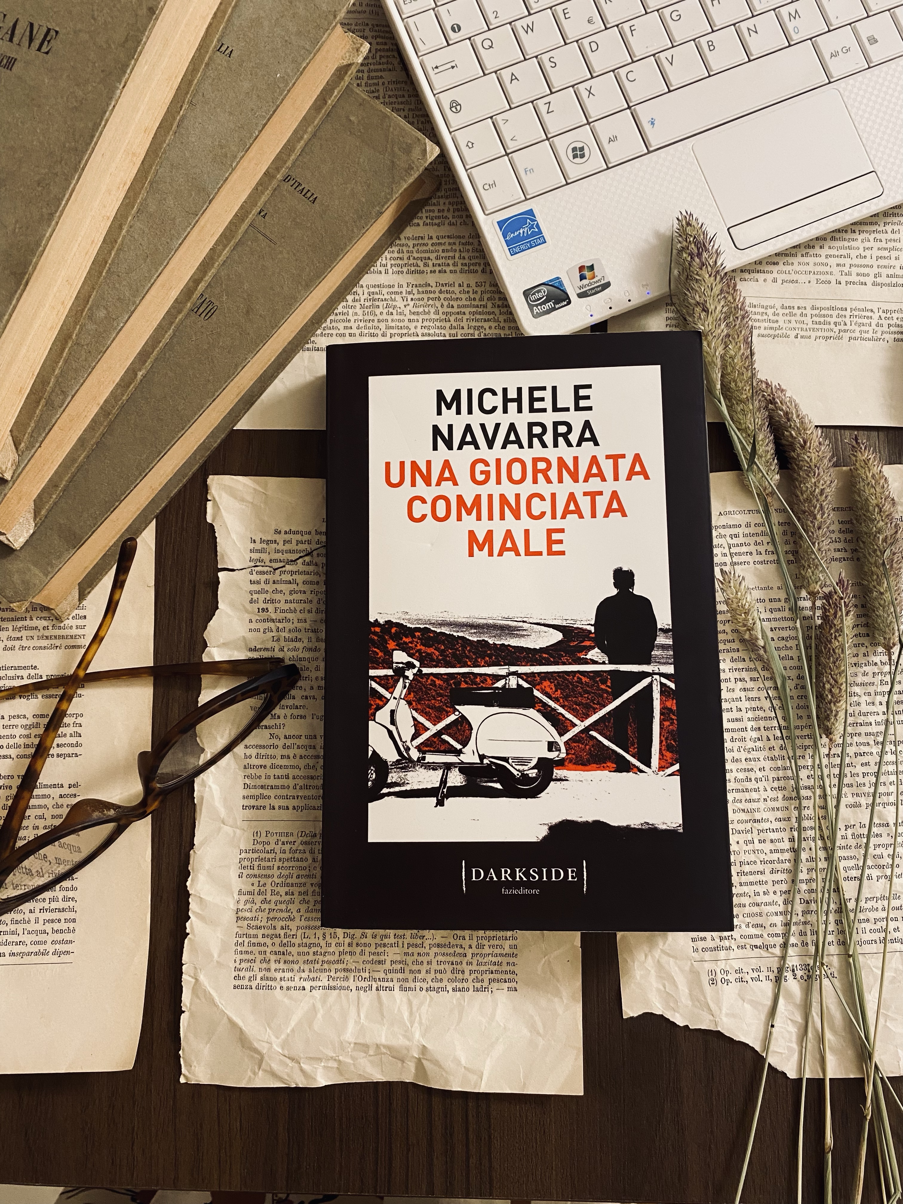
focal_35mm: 26
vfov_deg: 67.3
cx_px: 452
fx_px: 904
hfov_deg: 53.1
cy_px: 602
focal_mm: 4.25
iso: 250
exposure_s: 1/60
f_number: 1.8
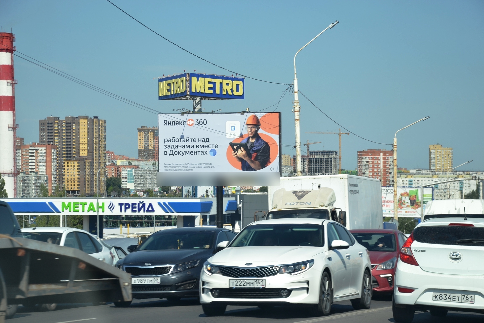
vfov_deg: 13.0
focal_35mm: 105
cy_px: 162
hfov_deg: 19.5
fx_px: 1412
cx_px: 242
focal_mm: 70
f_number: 5.6
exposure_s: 1/320
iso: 100
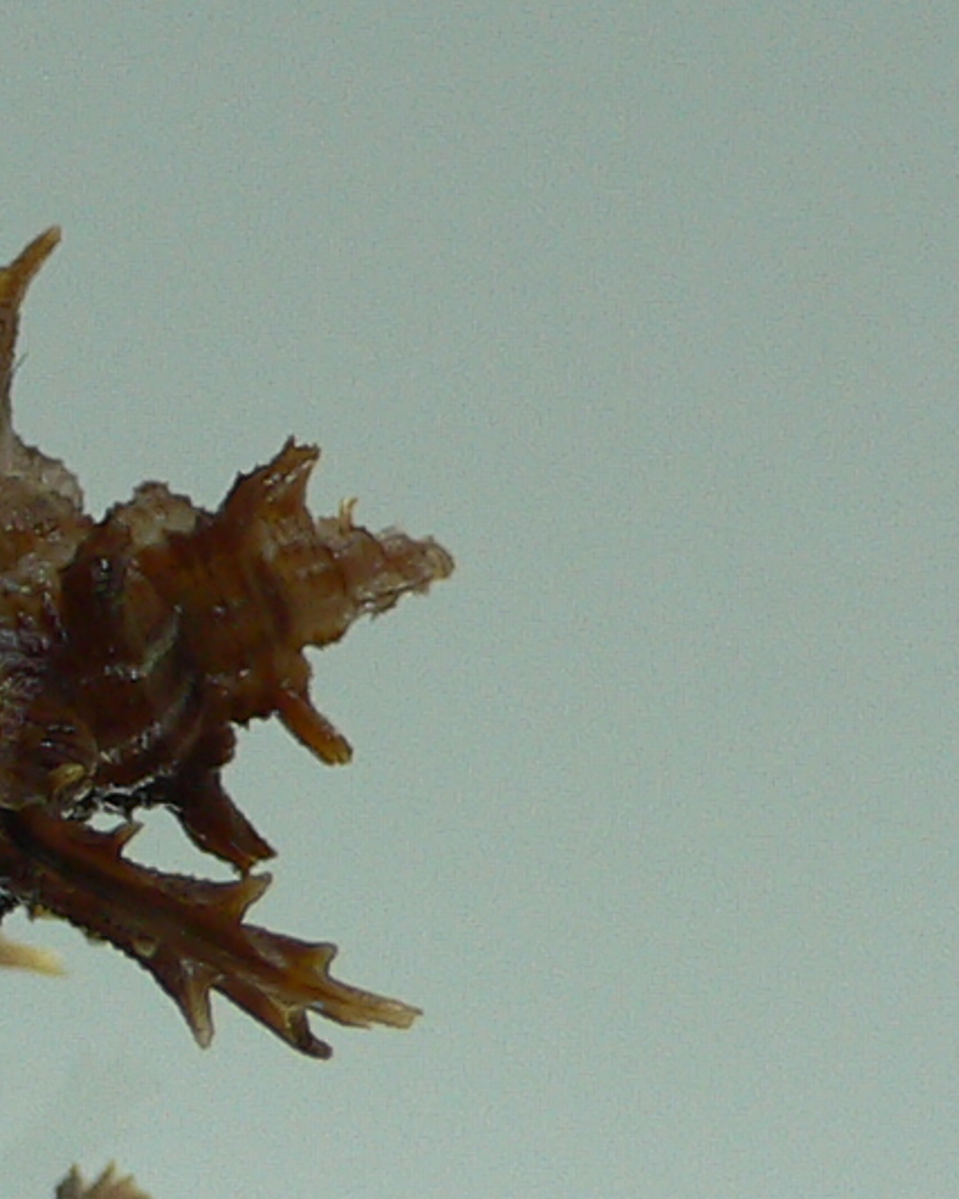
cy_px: 961
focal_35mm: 129
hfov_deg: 11.3
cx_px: -649
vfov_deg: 14.8
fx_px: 4578
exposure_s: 1/80
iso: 80
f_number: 2.8
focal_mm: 4.6
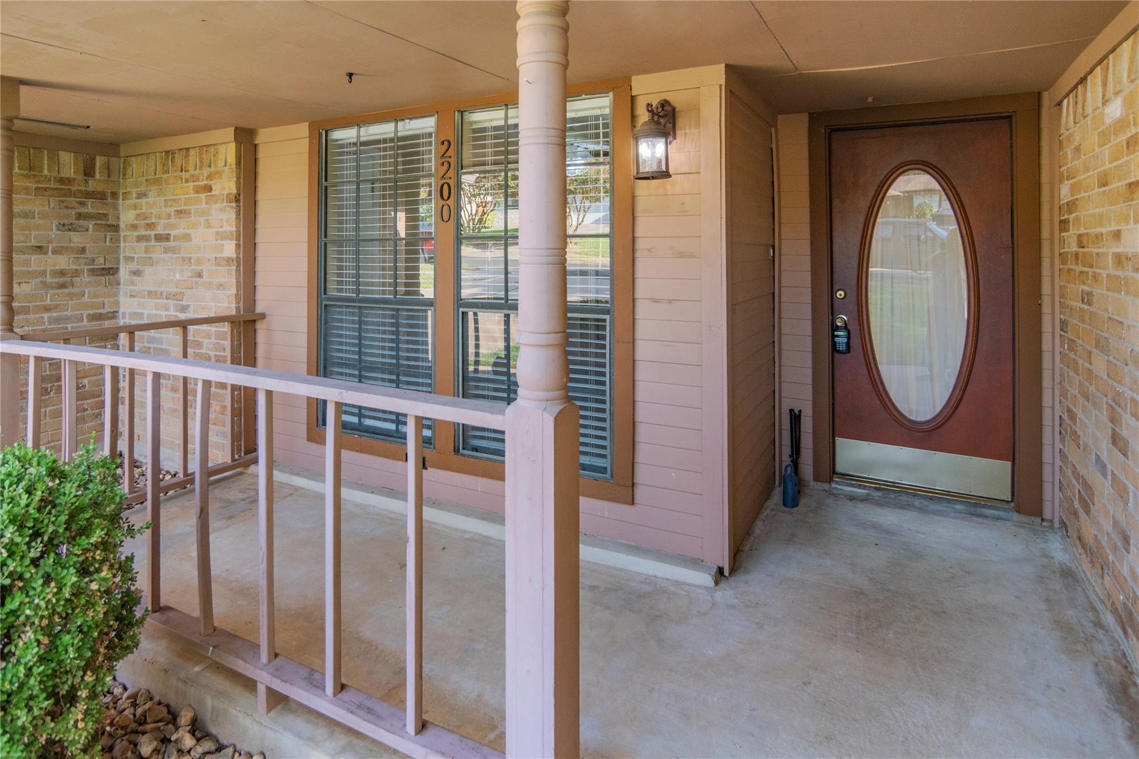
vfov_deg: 67.4
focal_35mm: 18
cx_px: 570
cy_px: 380
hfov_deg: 90.0
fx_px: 569
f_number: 4
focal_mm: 12
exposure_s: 1/250
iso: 450
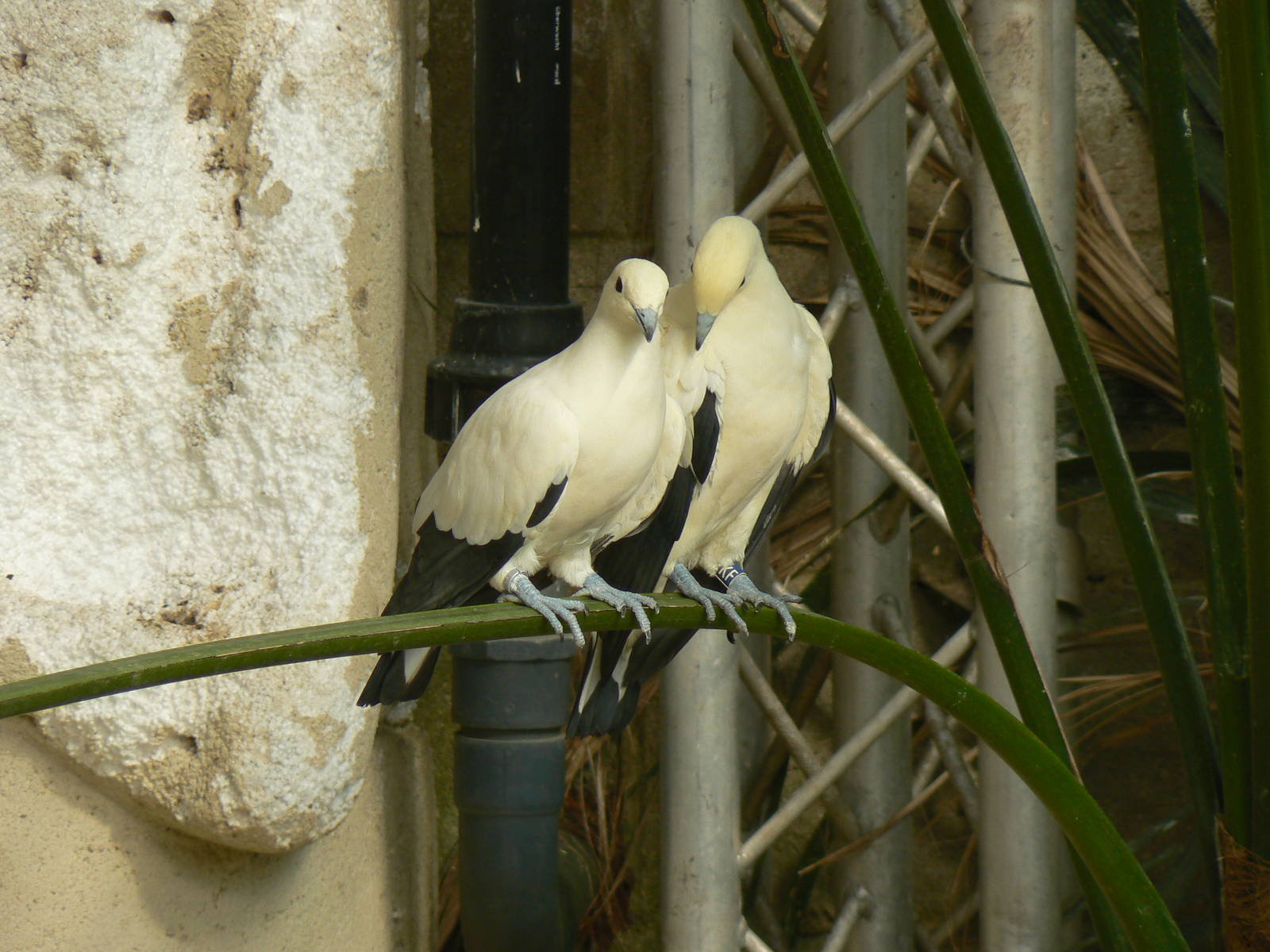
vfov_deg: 3.4
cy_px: 476
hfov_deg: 4.6
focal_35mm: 432
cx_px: 635
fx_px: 15849
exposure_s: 1/100
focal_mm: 72
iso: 80
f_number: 5
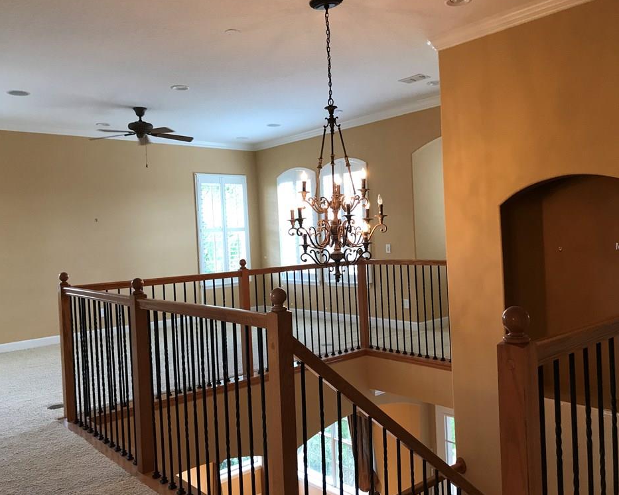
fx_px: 549
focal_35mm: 30
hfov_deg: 58.8
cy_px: 247
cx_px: 316
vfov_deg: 48.5
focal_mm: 3.99
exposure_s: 1/30
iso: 32
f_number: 1.8
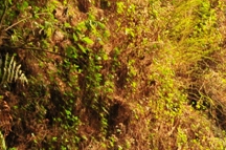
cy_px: 119
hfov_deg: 14.7
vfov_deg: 10.6
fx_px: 802
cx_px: 357
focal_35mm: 128
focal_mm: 18
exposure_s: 1/160
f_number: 6.3
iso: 400
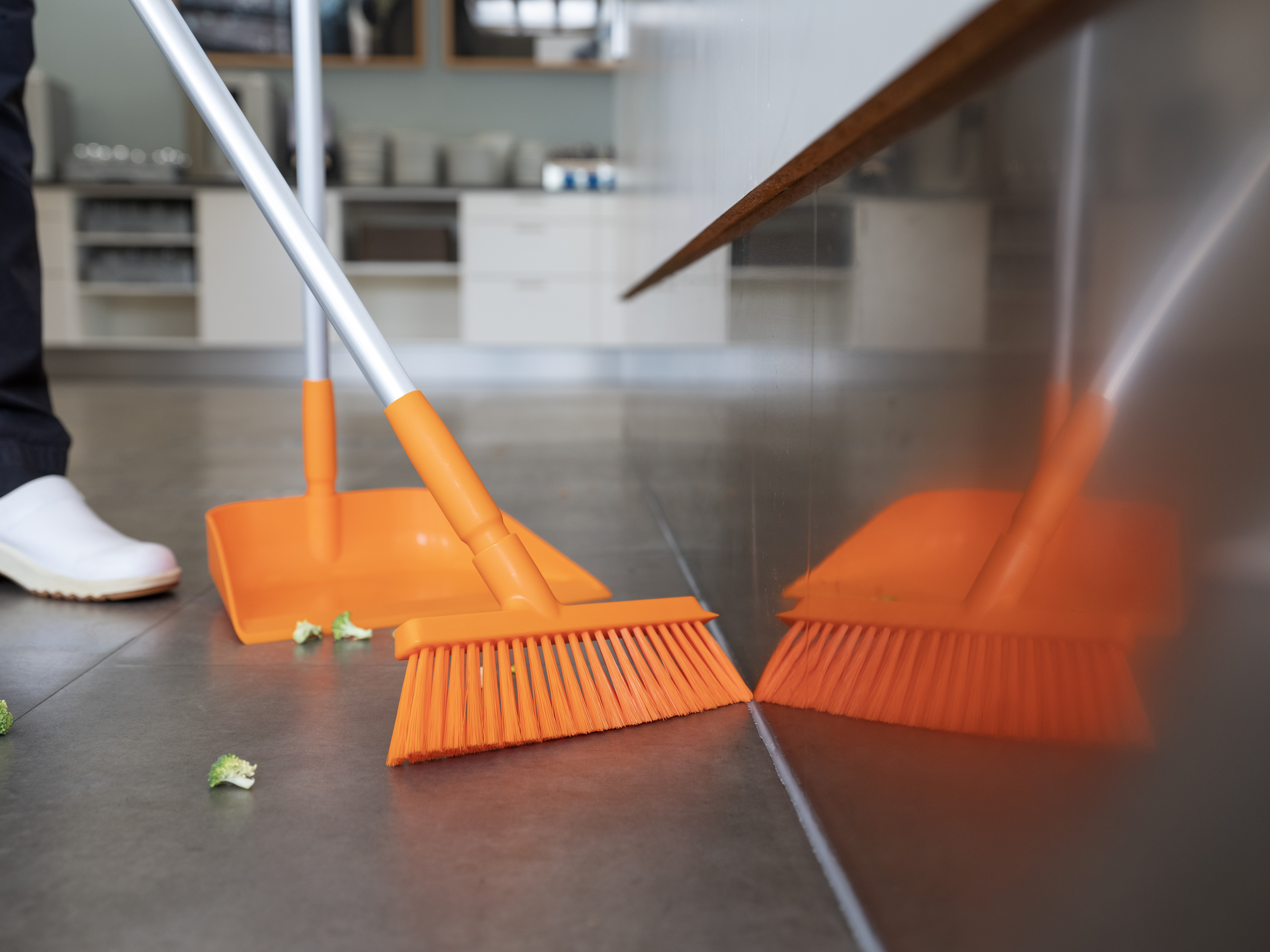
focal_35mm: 38
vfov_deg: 37.7
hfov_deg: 49.0
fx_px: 1394
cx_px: 635
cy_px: 476
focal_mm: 48.2
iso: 500
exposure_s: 1/125
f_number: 5.6
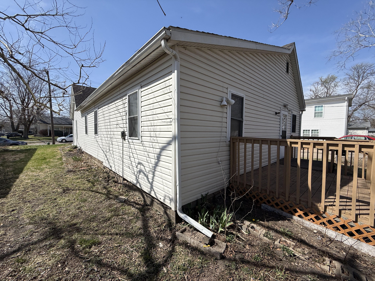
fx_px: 152
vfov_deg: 85.7
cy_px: 140
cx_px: 188
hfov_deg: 102.1
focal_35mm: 14
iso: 50
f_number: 2.2
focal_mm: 2.22
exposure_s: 1/3289
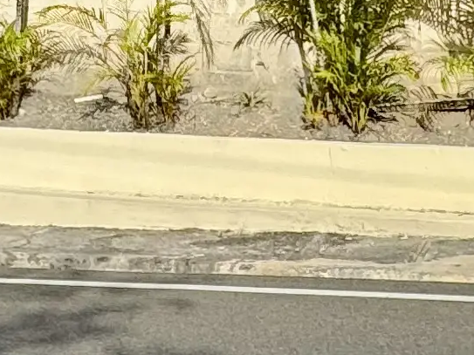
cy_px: -139
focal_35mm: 104
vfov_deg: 13.6
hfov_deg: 18.8
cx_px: 120
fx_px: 1424
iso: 50
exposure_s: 1/3390
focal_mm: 2.22
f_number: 2.2
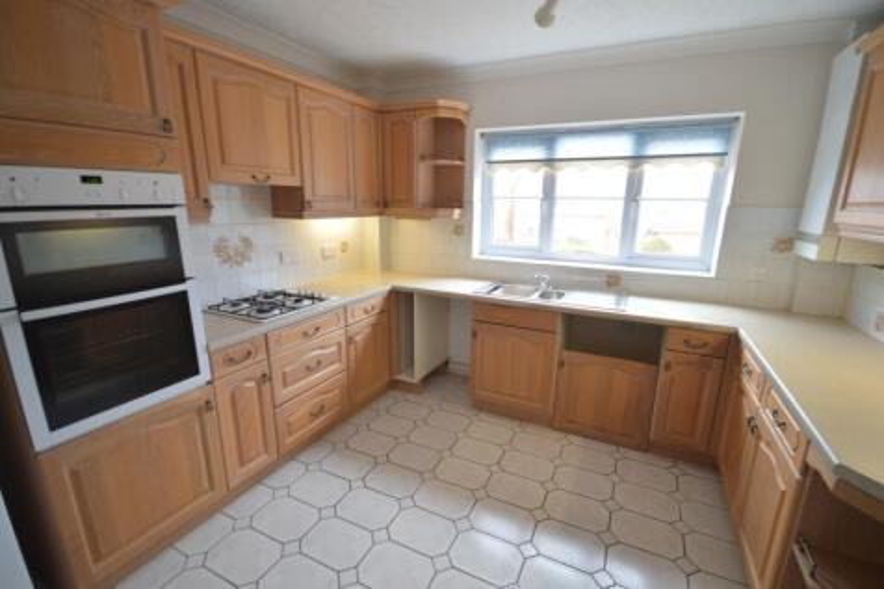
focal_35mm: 15
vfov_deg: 77.3
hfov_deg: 100.4
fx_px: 368
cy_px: 294
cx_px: 442
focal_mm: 10
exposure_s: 1/10
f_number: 4
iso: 100
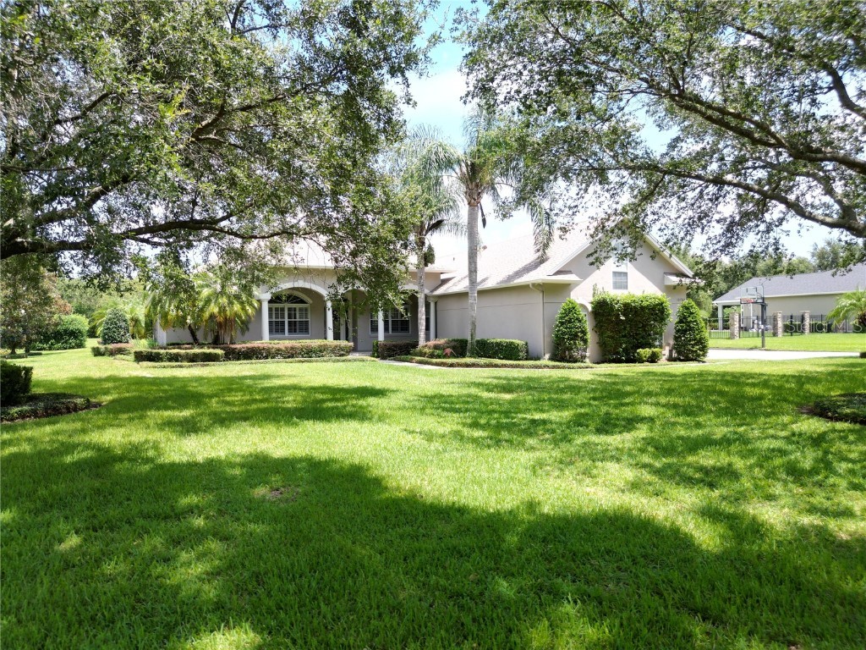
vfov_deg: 56.8
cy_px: 325
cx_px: 433
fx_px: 600
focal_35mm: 24
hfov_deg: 71.6
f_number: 1.7
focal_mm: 6.72
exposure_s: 1/800
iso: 100
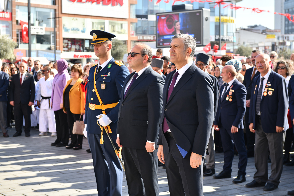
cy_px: 98
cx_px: 147
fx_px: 572
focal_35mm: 70
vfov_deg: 19.5
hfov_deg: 28.8
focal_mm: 70
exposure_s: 1/250
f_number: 5.6
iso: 100
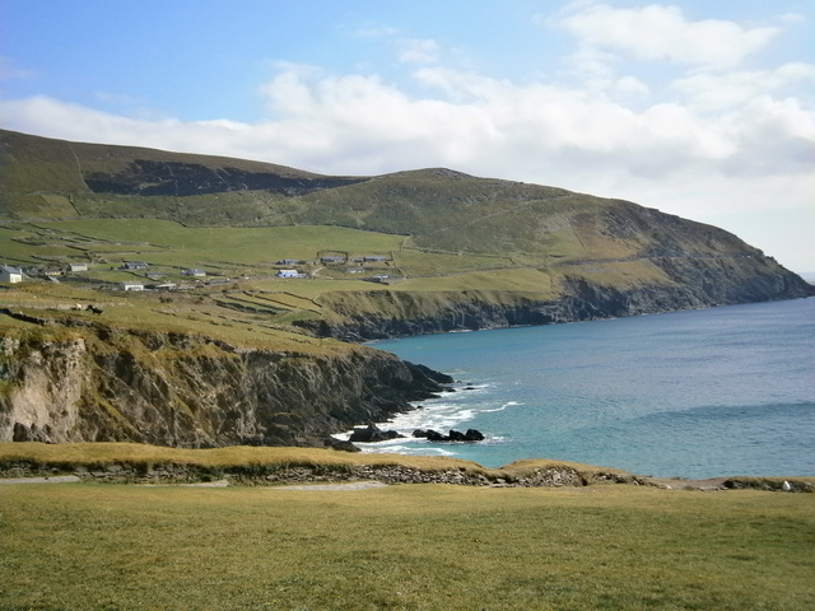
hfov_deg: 51.4
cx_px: 408
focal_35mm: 36
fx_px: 848
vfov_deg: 39.7
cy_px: 306
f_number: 8.7
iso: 80
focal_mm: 6.4
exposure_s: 1/160
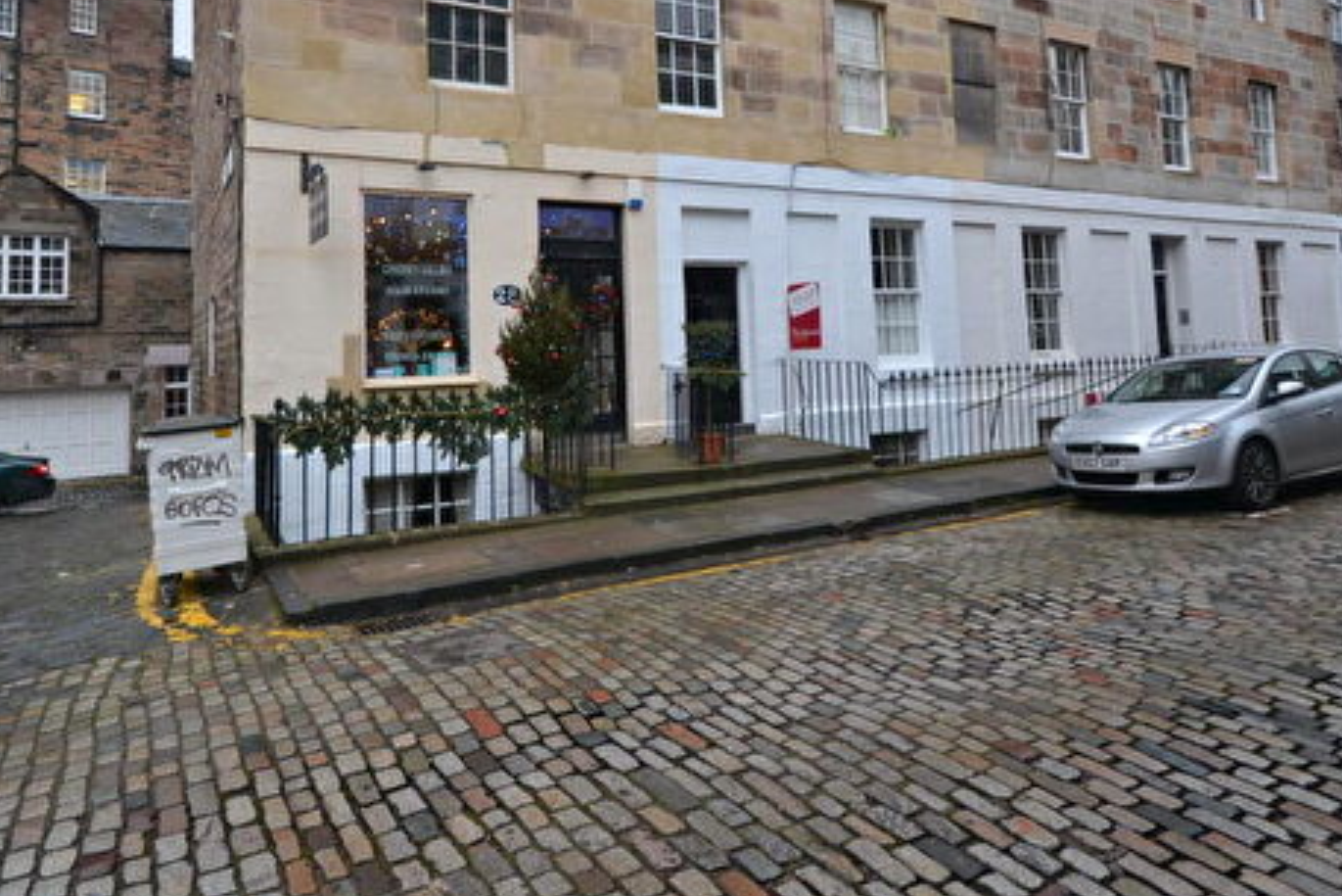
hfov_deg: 76.1
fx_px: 858
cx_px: 649
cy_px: 263
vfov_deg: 53.5
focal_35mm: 23
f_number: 5.6
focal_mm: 10
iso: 400
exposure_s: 1/125
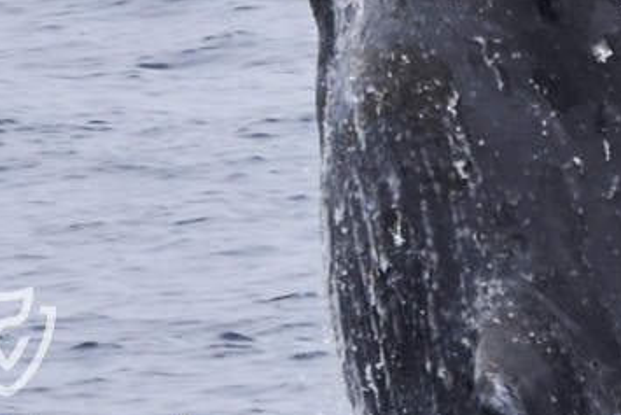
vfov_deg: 1.1
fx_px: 21898
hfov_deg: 1.6
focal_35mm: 1269
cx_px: 595
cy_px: -39
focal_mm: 300
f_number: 7.1
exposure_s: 1/2000
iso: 400
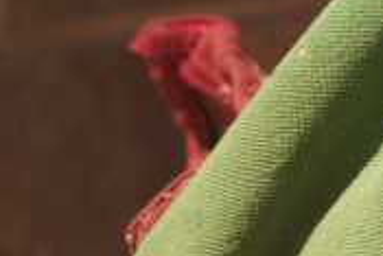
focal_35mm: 657
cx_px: 836
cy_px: -361
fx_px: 6994
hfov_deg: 3.1
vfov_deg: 2.1
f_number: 8
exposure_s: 1/250
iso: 100
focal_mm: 75
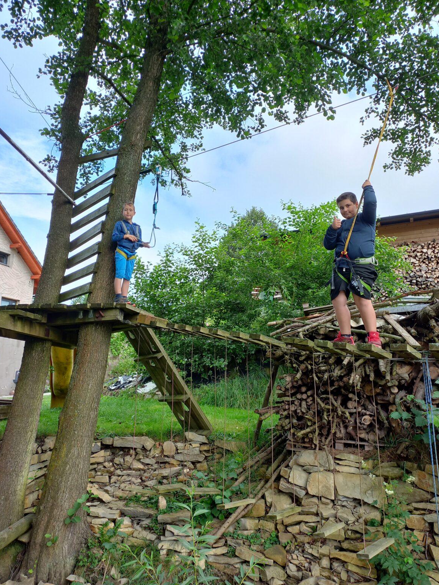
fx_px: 440
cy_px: 299
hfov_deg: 53.1
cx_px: 218
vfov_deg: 67.3
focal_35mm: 26
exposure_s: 1/243
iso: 50
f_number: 1.8
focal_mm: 4.65
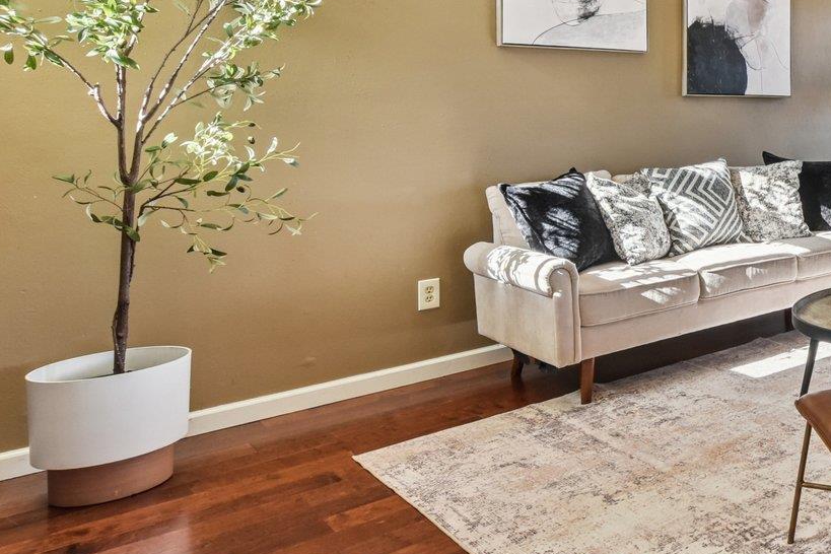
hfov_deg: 42.2
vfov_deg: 36.3
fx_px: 808
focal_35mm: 35
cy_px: 92
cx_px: 925
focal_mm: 14
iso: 400
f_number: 8
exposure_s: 1/20
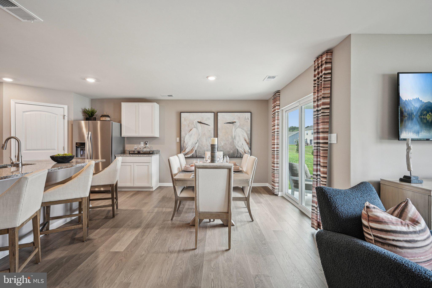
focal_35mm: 16
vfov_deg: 73.7
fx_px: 192
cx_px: 216
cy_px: 144
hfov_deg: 96.7
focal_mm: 16
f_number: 8
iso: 800
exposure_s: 1/40
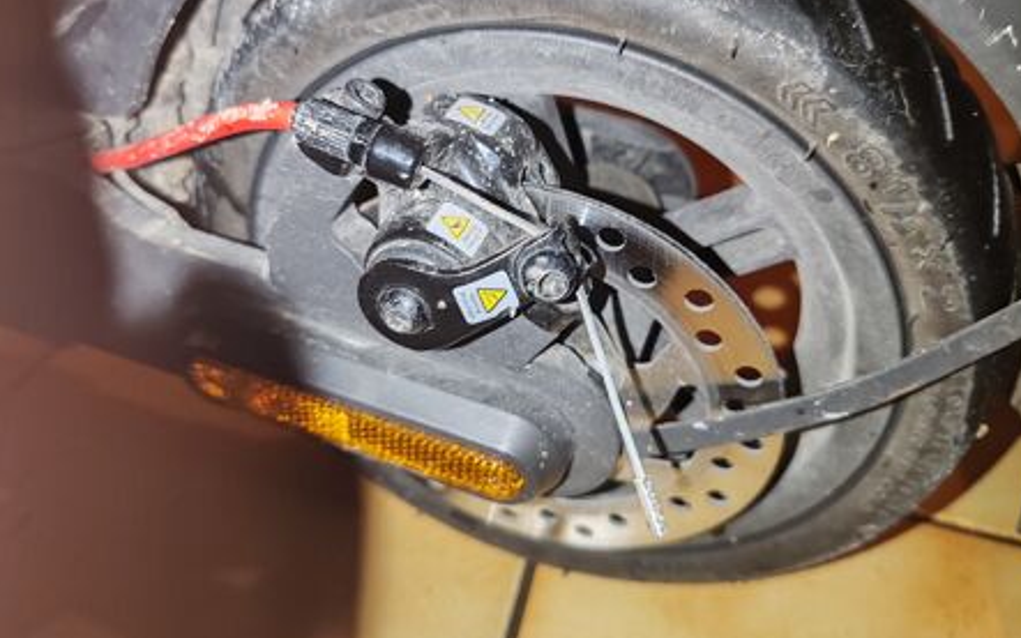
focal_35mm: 31
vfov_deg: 40.4
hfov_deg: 61.2
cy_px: 258
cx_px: 535
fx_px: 863
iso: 1000
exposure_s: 1/50
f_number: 1.9
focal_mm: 6.12
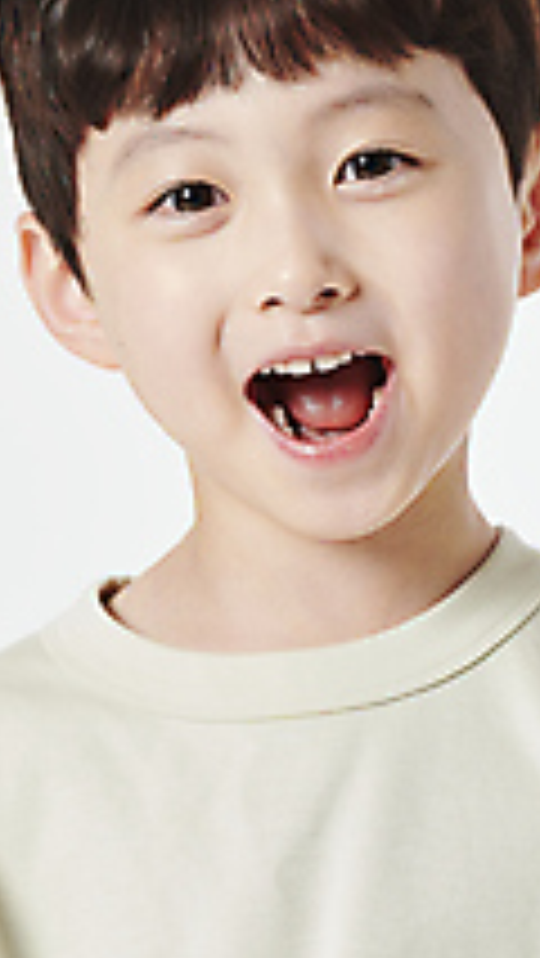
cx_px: 308
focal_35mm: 394
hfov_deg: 3.1
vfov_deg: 5.5
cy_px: 391
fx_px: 10018
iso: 31
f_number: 6.3
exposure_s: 1/125
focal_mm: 200
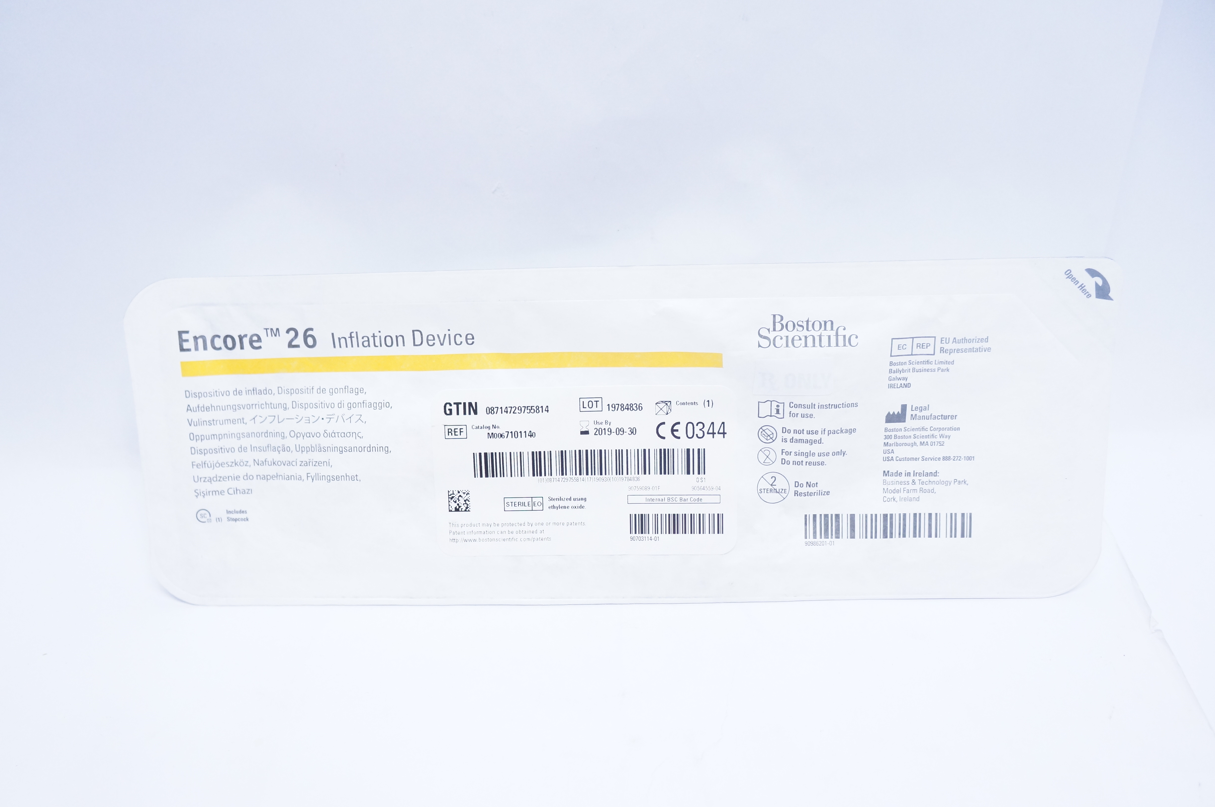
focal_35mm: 28
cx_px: 608
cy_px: 404
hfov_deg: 64.6
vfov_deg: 45.6
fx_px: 961
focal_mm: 19
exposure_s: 1/160
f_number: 4.5
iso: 1600
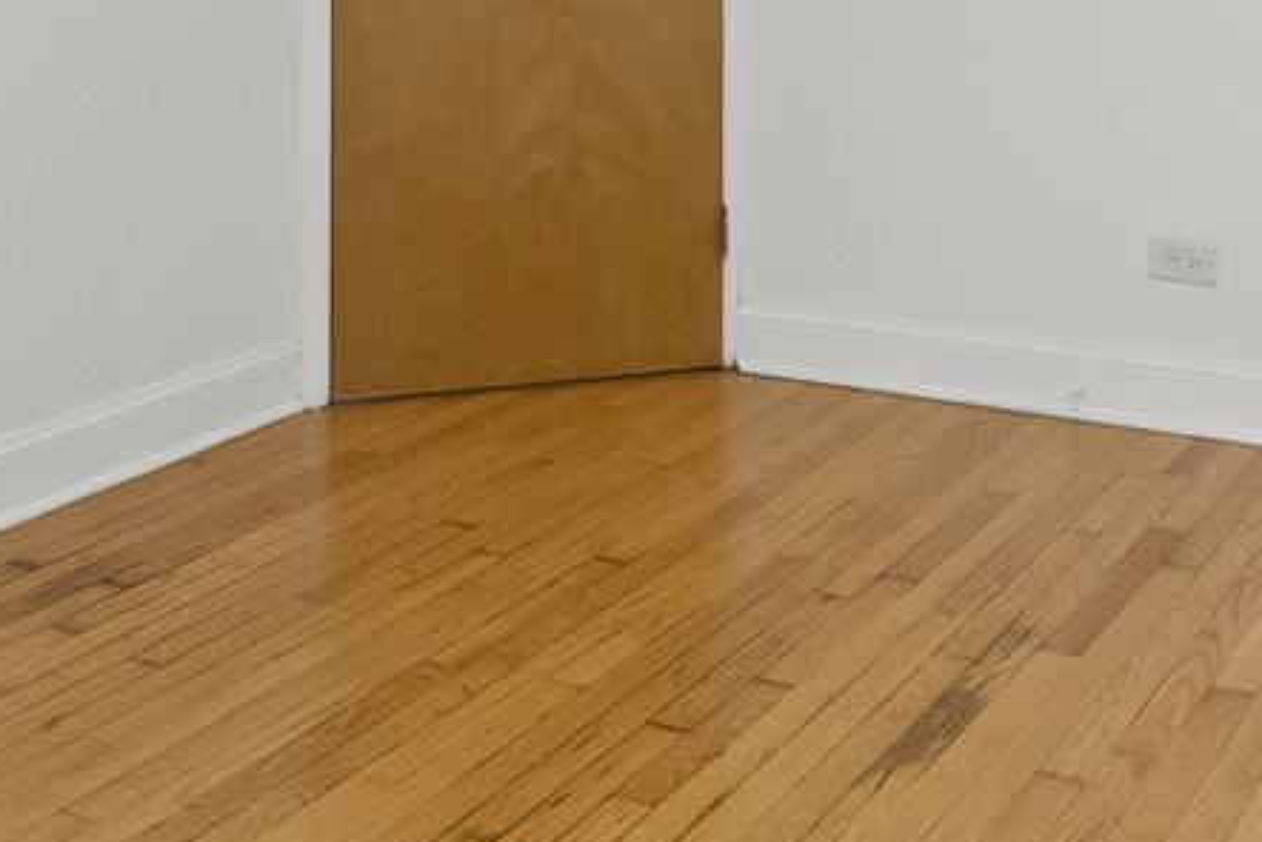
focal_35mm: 55
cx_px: 742
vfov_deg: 22.8
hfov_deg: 36.1
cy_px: -154
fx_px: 1929
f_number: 5.6
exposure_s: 1/80
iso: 1250
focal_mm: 10
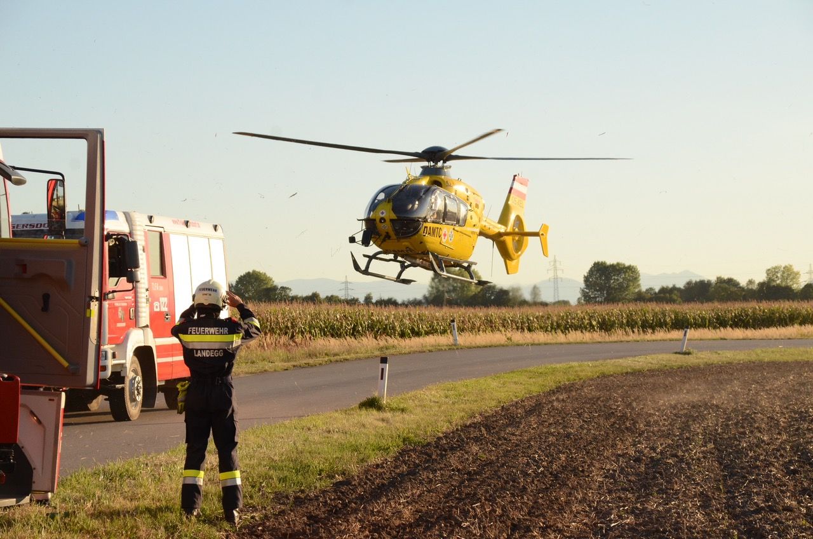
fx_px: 2096
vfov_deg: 14.6
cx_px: 406
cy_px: 270
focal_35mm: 93
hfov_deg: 22.0
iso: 800
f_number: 9
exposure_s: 1/1250
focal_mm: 62
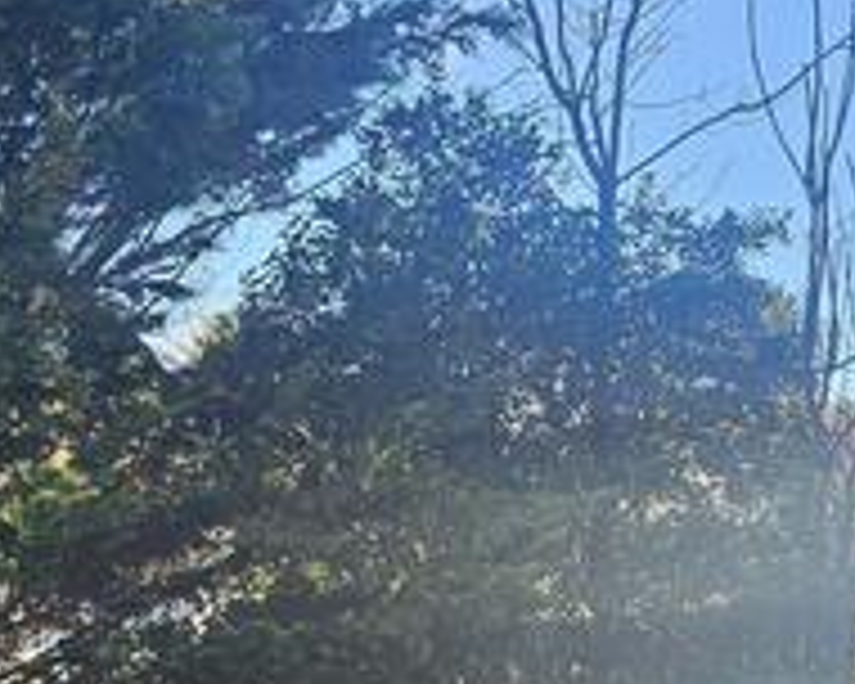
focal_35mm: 101
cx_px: 286
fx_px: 2556
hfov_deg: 18.9
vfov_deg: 14.7
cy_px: 850
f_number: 1.7
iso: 10
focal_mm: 6.3
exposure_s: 1/222
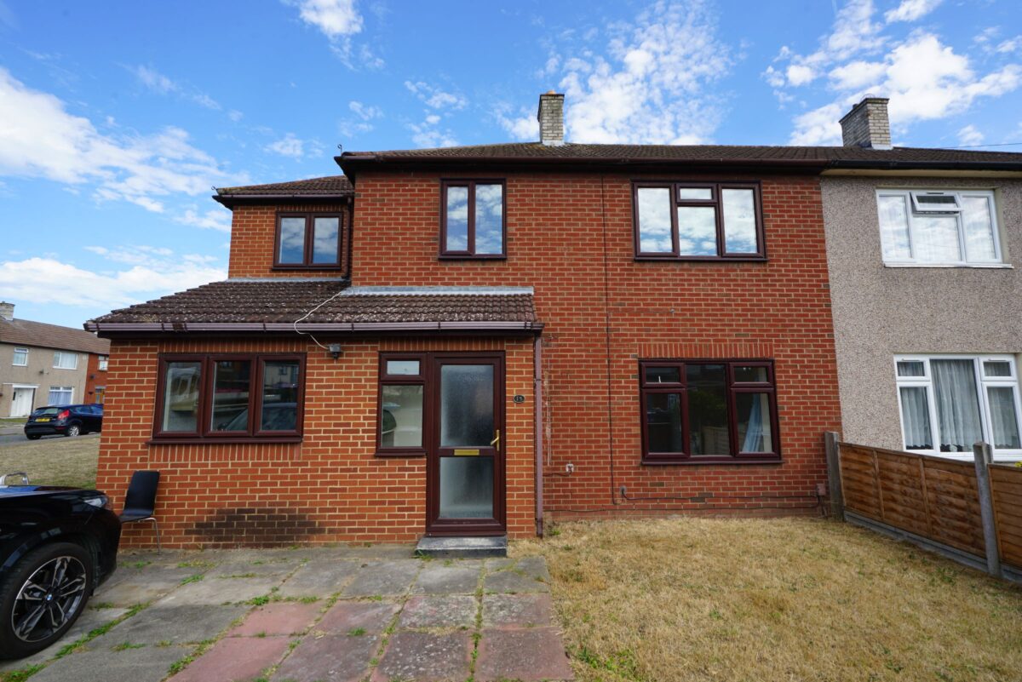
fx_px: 454
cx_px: 511
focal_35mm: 16
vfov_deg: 73.8
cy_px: 341
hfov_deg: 96.7
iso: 100
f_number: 10
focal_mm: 16
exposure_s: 1/80
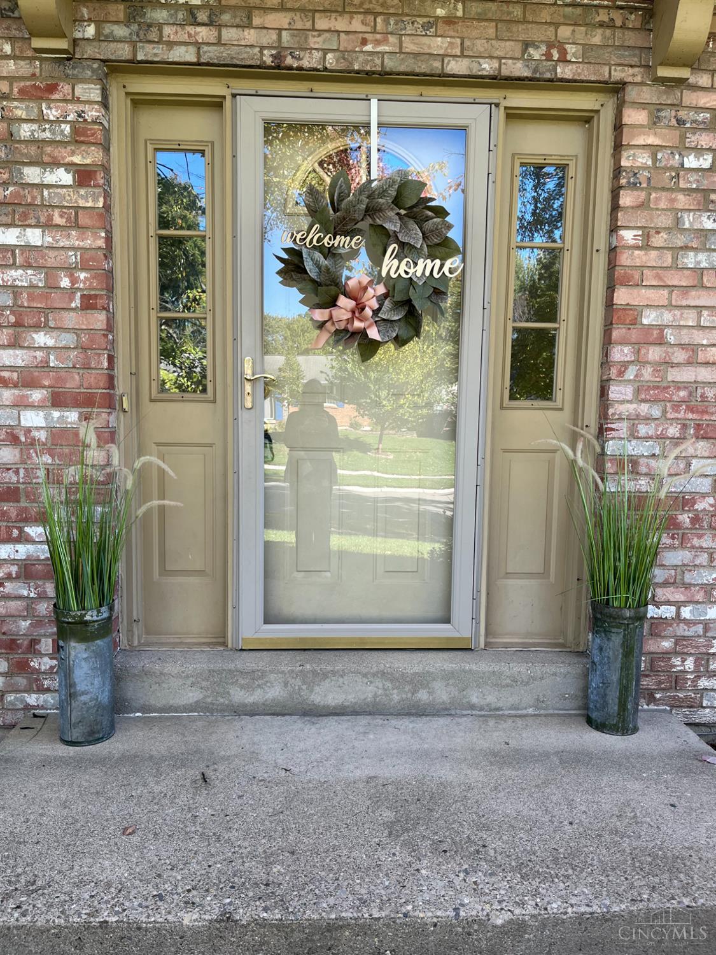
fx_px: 717
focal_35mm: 26
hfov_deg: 53.1
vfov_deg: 67.3
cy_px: 478
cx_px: 358
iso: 40
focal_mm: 5.1
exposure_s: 1/282
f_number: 1.6
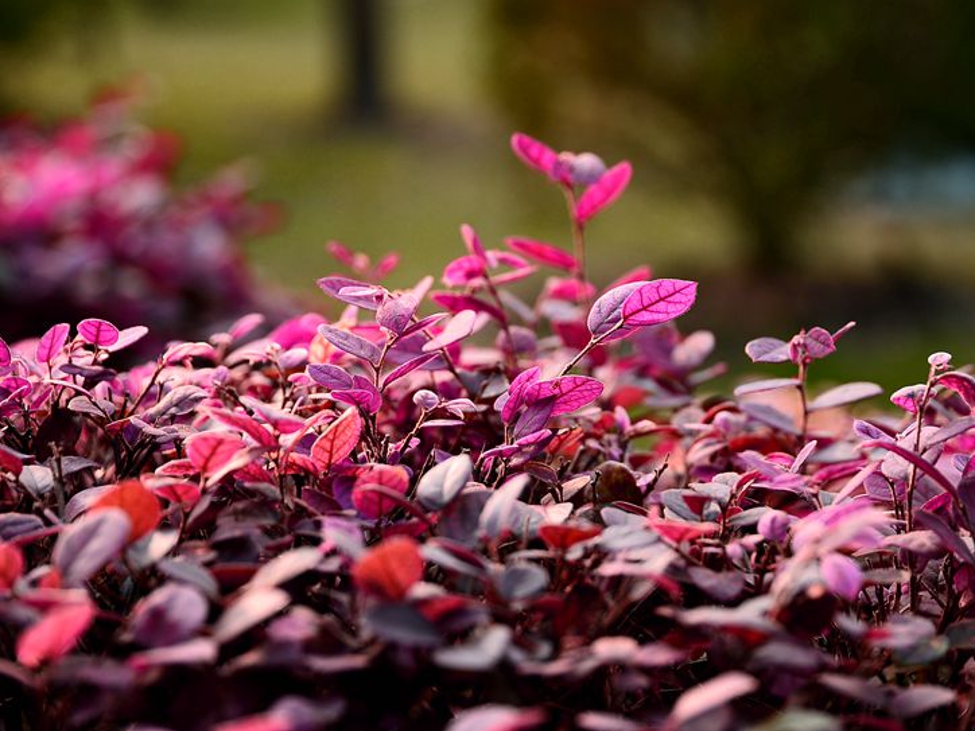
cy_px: 307
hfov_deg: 19.2
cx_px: 603
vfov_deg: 14.5
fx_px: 2873
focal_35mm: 102
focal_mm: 75
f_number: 4
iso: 160
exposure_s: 1/320
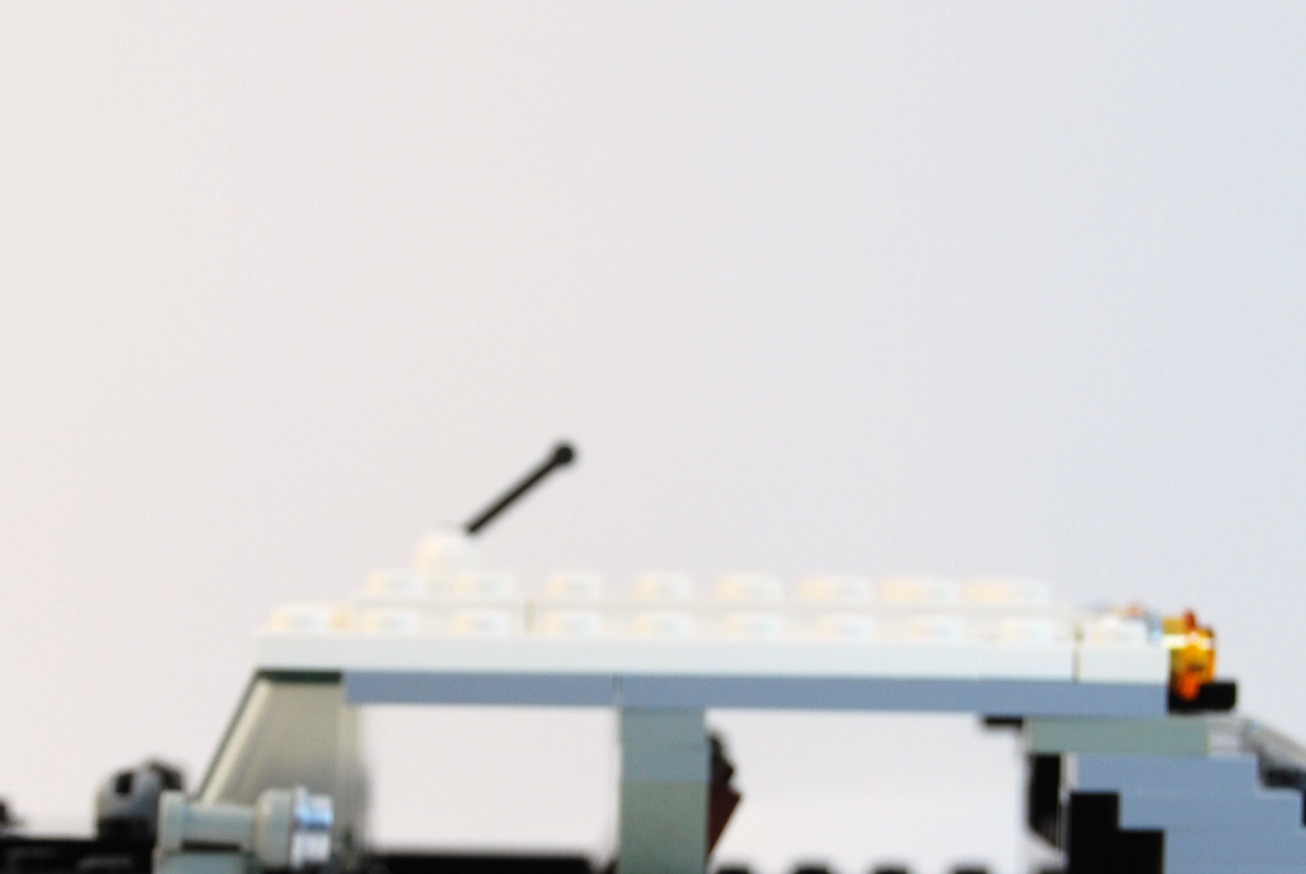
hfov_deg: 11.9
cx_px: 511
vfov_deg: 8.0
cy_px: 621
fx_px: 6246
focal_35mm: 172
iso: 180
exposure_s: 1/125
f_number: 5.6
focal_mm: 52
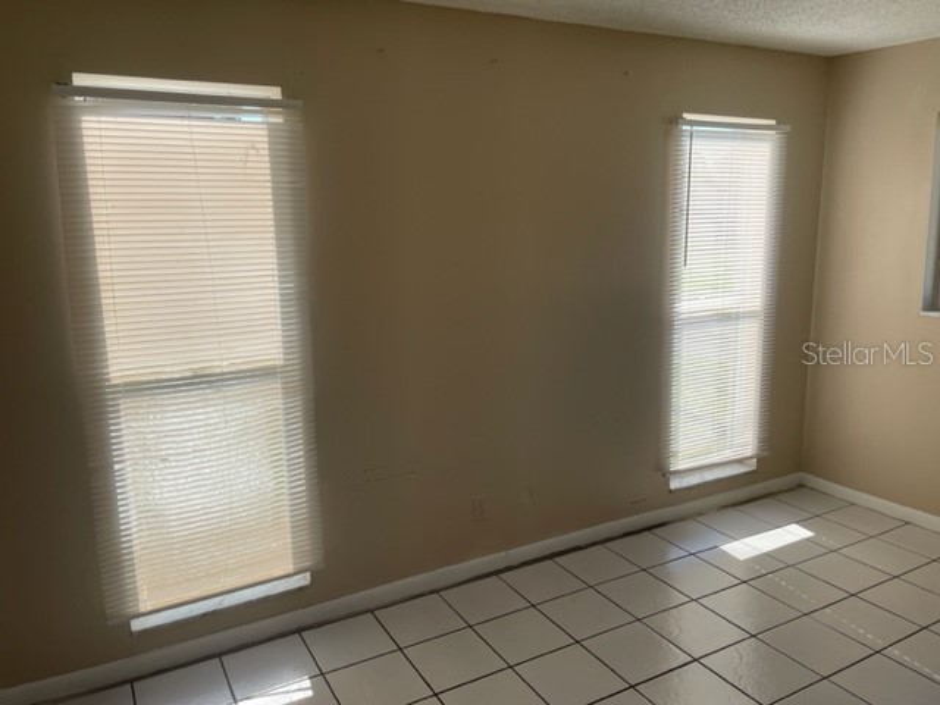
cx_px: 470
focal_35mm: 26
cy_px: 352
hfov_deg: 67.3
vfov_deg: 53.1
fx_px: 706
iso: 32
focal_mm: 4.2
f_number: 1.6
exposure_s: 1/1595
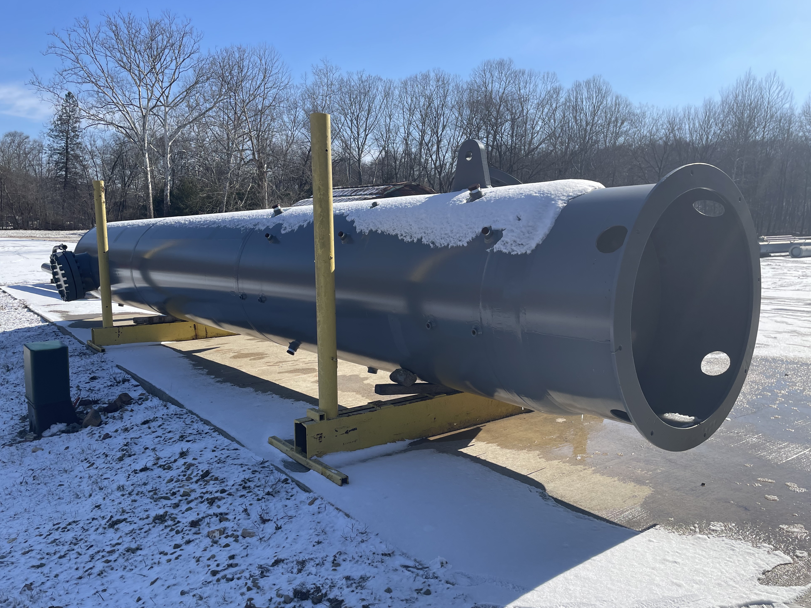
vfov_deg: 51.3
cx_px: 406
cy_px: 313
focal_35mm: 27
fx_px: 633
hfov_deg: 65.3
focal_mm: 4.2
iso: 32
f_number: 1.6
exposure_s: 1/3125
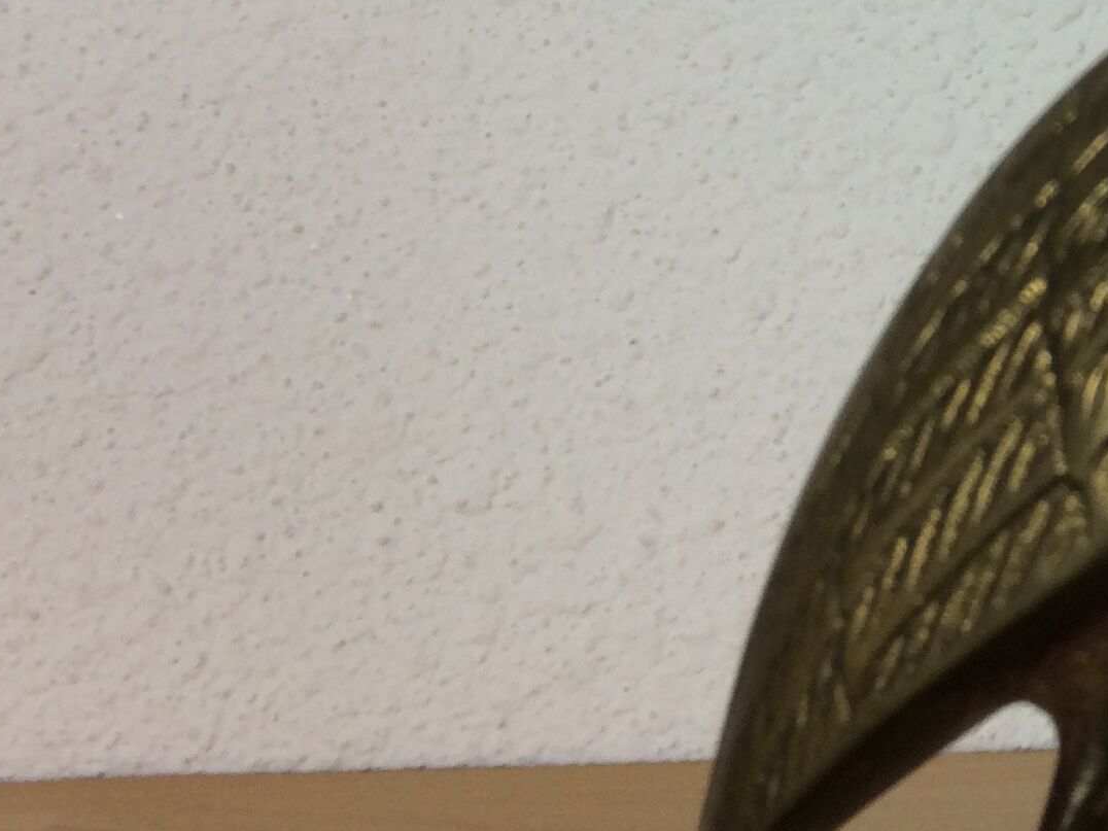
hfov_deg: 20.2
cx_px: 1475
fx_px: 2817
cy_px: -181
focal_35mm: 88
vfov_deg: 16.1
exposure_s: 1/50
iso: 50
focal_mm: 4.15
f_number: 2.2
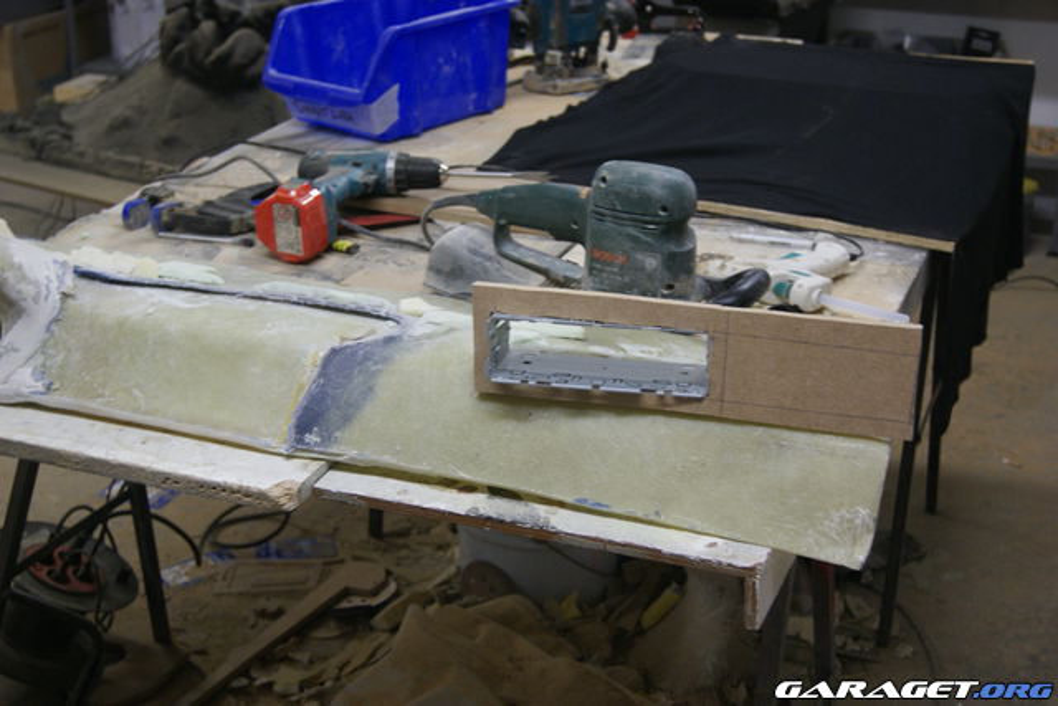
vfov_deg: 25.8
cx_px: 529
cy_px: 353
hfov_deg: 37.8
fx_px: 1543
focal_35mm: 52
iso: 400
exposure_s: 1/13
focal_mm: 35
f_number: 5
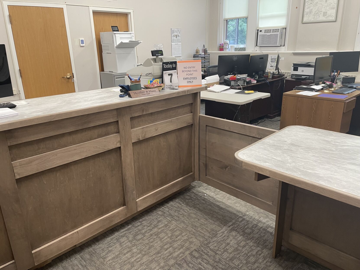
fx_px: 270
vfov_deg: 53.1
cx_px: 180
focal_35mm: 26
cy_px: 135
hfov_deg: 67.3
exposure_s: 1/60
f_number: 1.6
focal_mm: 4.2
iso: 100
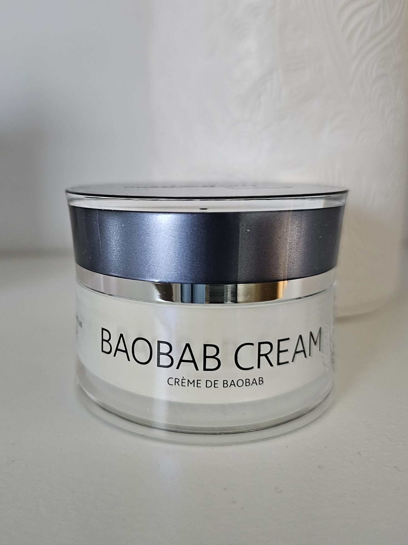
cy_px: 254
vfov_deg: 59.9
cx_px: 165
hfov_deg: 46.6
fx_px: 472
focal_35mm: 30
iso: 640
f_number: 1.7
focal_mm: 6.3
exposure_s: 1/33
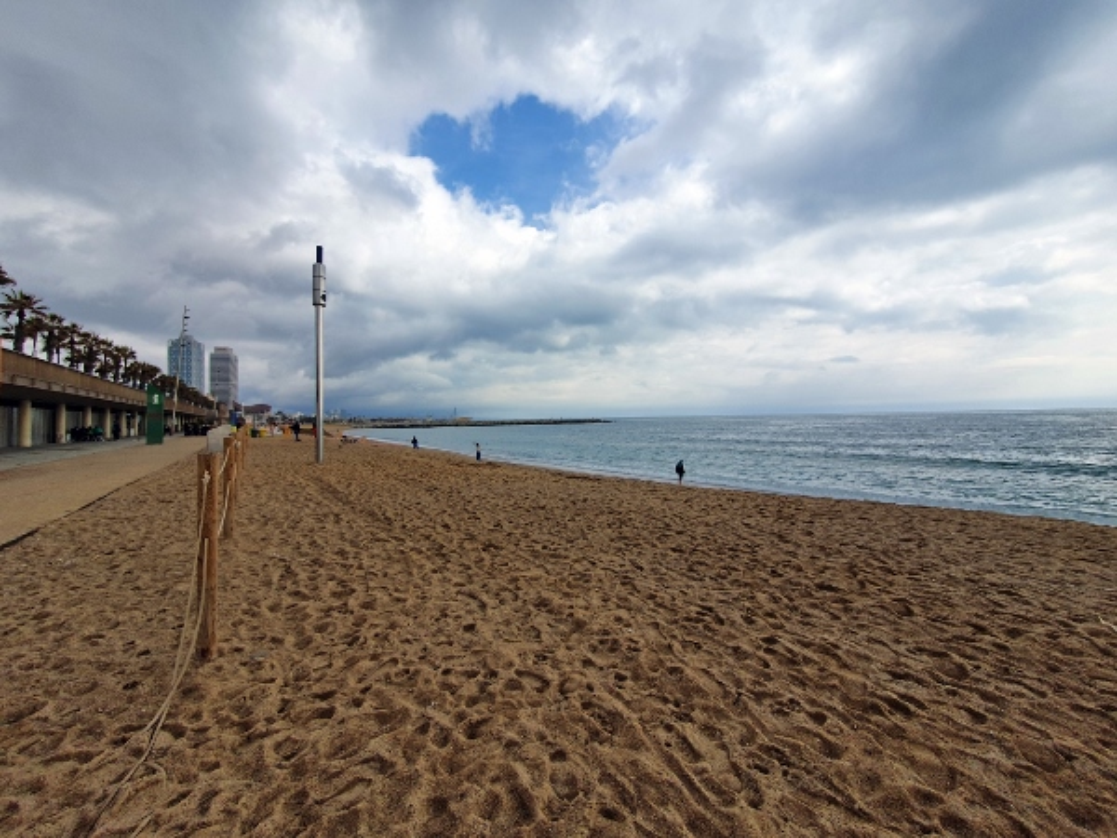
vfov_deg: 89.9
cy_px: 419
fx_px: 419
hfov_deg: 106.2
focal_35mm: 13
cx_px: 558
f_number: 2.2
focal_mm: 1.8
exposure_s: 1/1340
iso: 50
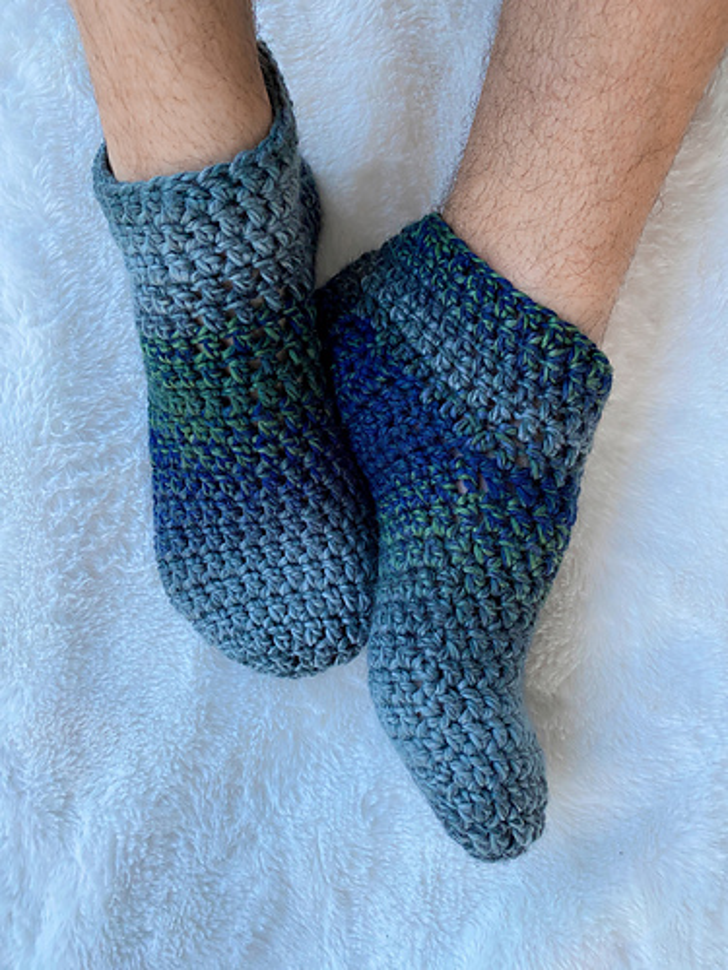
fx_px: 729
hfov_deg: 53.1
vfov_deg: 67.3
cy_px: 485
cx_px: 364
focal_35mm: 26
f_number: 1.8
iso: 125
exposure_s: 1/60
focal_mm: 4.25
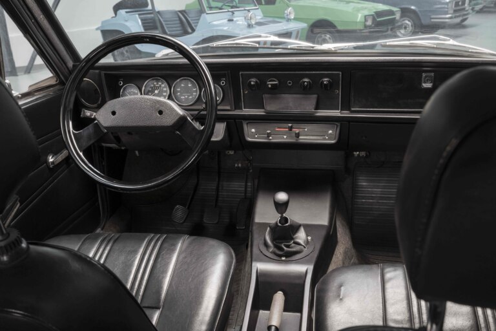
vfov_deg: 36.9
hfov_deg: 53.1
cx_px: 248
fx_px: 496
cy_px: 166
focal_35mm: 36
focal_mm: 36
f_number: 11
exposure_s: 3.1
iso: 100
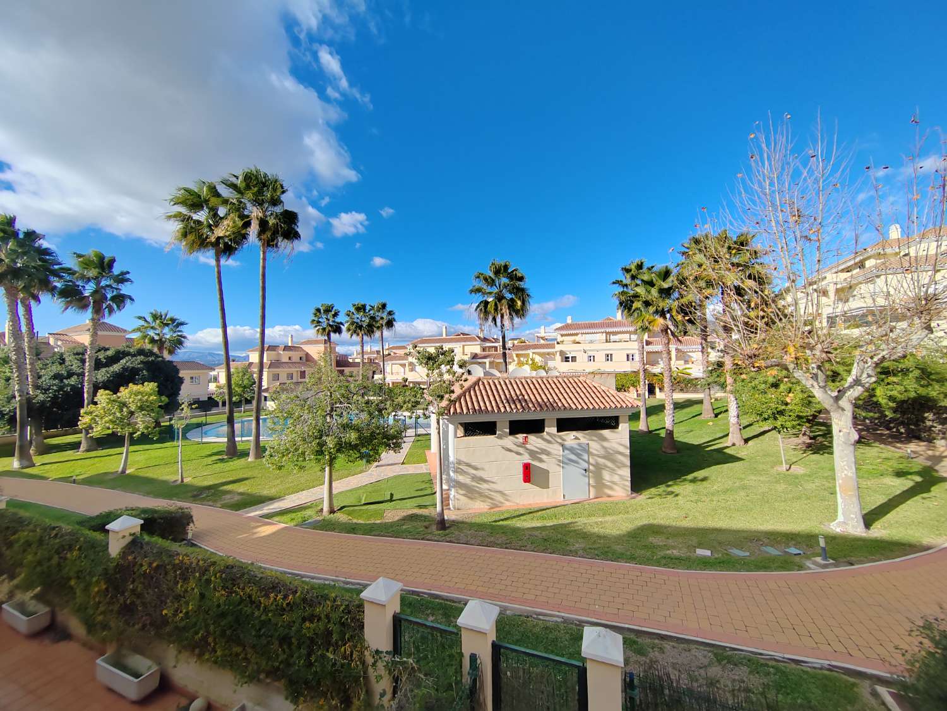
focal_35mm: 13
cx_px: 474
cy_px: 356
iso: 100
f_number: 2.2
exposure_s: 1/980
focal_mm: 2.16
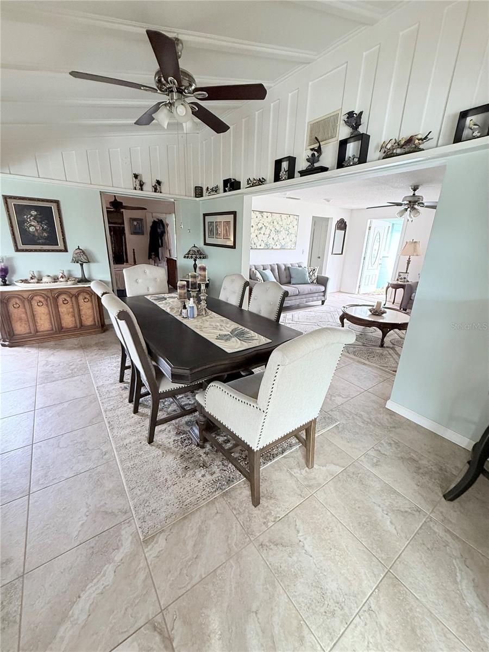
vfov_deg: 102.1
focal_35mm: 14
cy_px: 326
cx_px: 244
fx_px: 264
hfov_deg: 85.7
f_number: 2.2
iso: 400
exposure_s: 1/60
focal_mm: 2.22
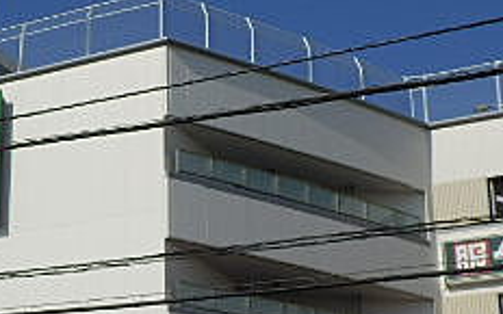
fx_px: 1481
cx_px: 20
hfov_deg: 18.8
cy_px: 186
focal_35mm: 108
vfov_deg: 12.1
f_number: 9.9
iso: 80
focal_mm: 6.6
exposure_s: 1/320
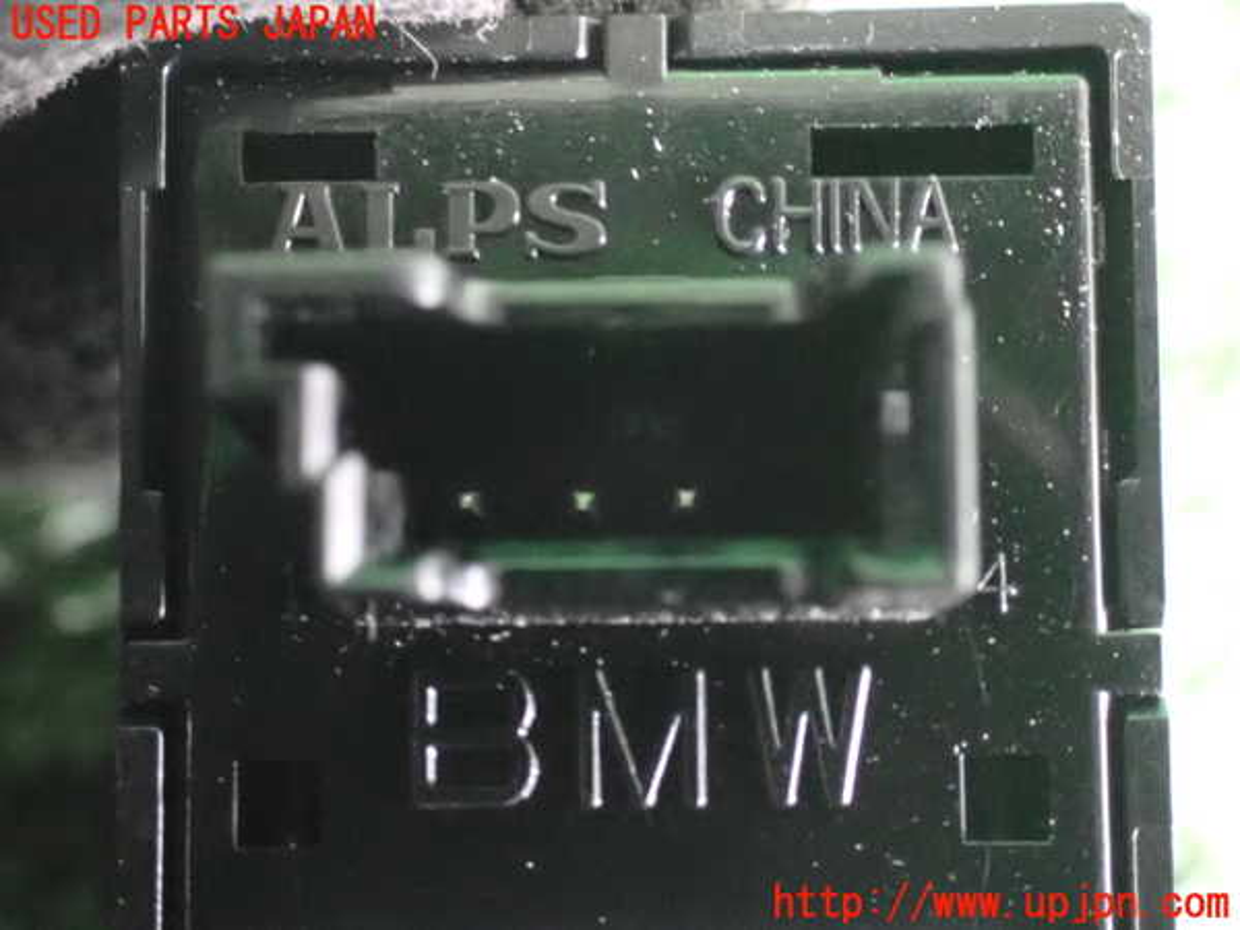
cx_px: 620
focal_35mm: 71
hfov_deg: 27.4
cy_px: 465
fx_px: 2543
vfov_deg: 20.7
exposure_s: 1/25
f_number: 3.9
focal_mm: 12.73
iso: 6400
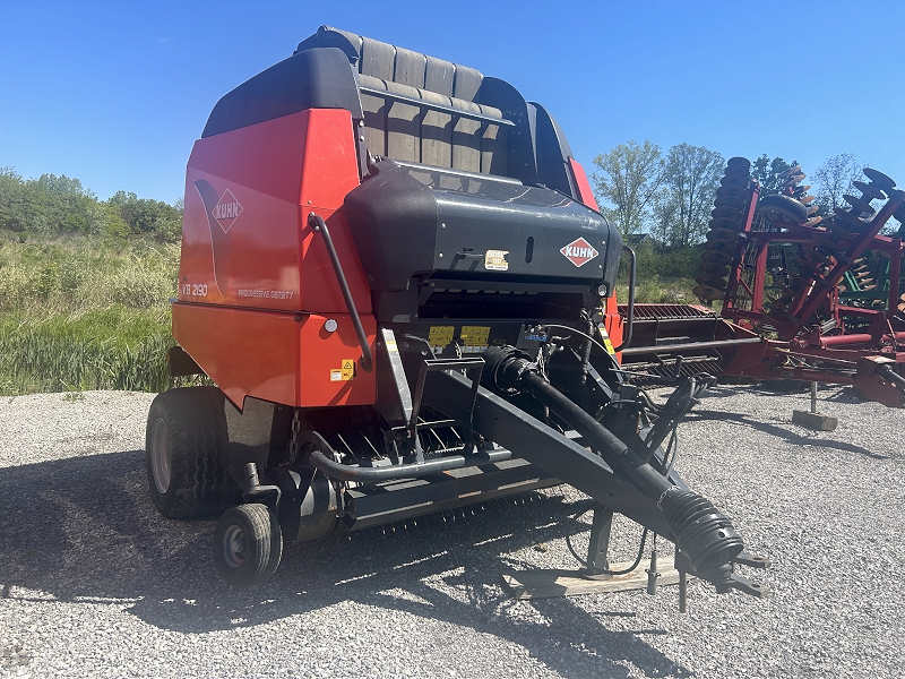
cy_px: 340
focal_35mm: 26
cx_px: 452
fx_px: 680
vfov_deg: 53.1
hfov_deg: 67.3
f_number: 1.5
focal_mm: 5.7
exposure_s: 1/2404
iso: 50
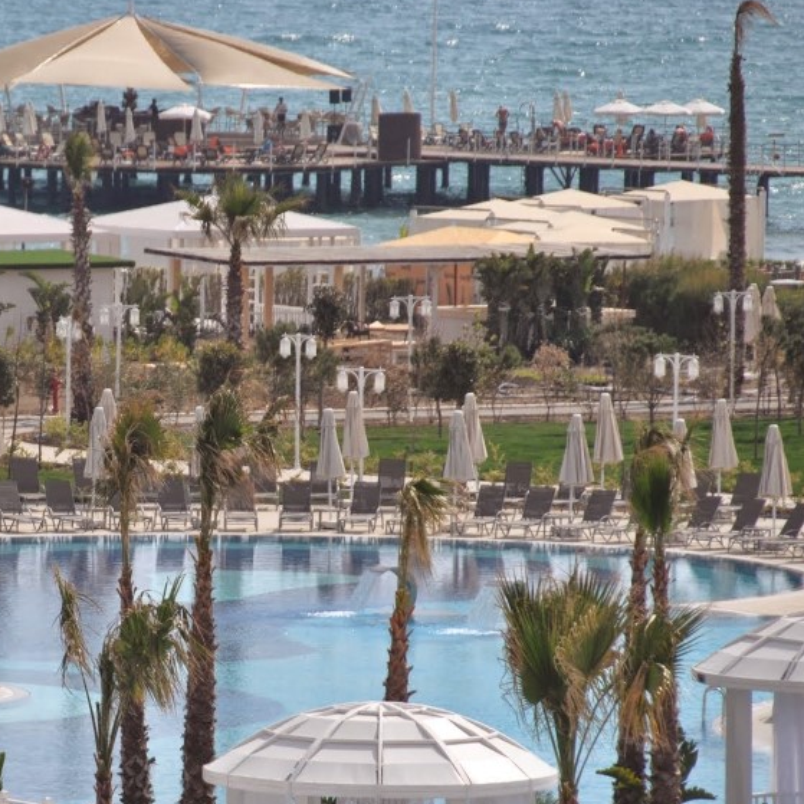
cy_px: 536
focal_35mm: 445
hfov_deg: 3.9
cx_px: 111
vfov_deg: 3.9
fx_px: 11693
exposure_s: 1/1600
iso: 200
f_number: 5.6
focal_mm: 170
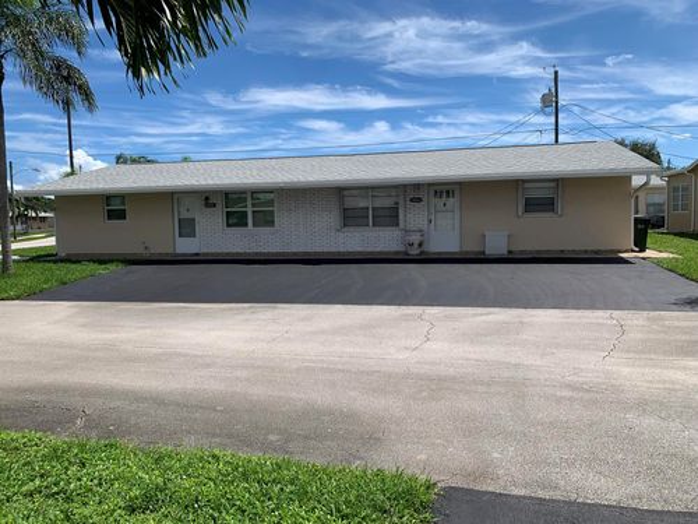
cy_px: 262
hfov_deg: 67.3
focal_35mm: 26
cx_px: 349
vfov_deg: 53.1
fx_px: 524
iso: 25
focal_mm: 4.25
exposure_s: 1/3521
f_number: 1.8
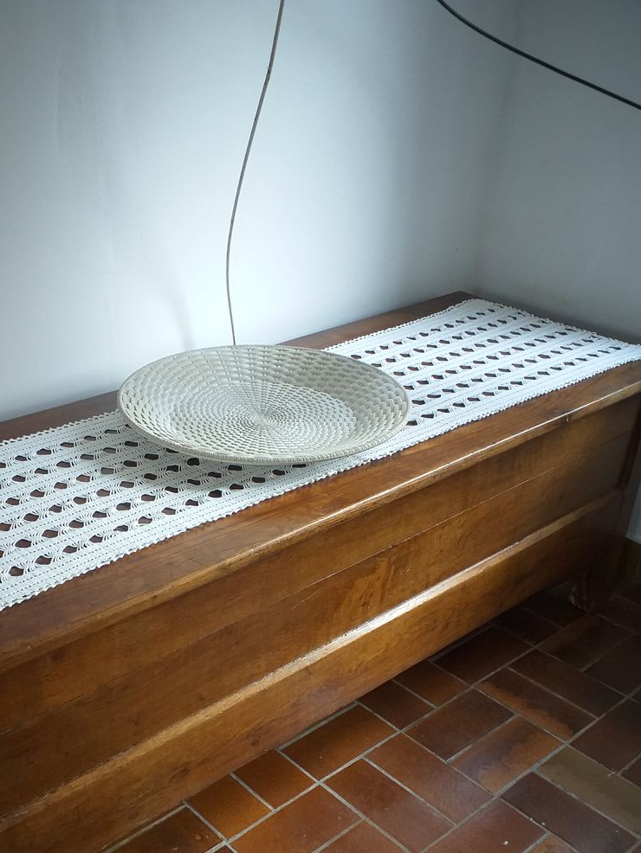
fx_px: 888
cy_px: 590
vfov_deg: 50.1
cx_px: 226
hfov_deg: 39.3
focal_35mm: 36
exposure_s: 1/33
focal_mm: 3.6
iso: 125
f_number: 1.9
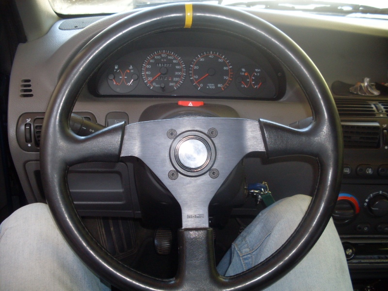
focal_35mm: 38
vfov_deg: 37.7
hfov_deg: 49.0
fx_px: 426
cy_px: 146
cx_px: 194
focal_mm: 6.3
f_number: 2.8
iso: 100
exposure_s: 1/45
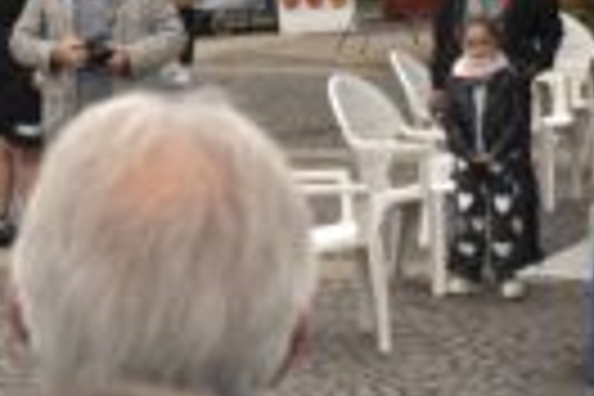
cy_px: 106
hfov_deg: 12.2
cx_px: -140
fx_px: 2706
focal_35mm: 164
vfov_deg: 8.4
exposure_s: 1/4000
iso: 1600
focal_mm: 36
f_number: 5.6
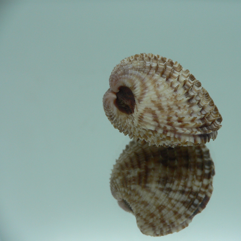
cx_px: 158
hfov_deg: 39.6
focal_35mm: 42
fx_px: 331
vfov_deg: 40.0
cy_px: 120
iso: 80
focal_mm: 4.6
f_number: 2.8
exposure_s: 1/60
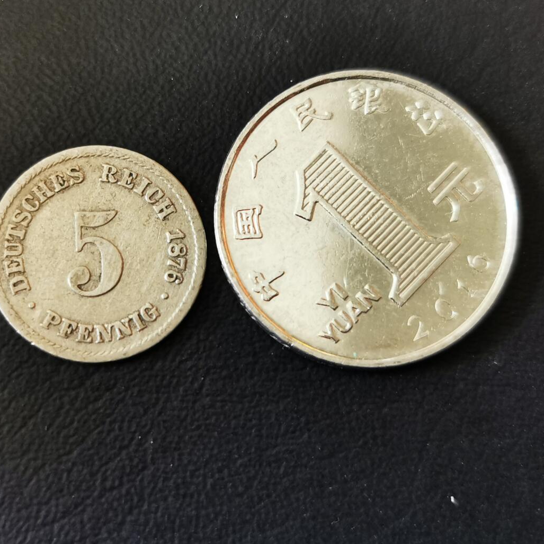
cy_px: 267
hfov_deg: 32.1
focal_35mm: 53
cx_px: 205
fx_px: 942
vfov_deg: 32.2
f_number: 1.6
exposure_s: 1/50
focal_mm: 5.56
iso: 125
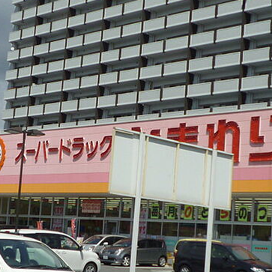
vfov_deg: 19.3
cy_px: 142
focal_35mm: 90
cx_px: 109
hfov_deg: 19.3
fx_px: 800
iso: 80
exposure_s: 1/800
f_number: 5
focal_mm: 5.8
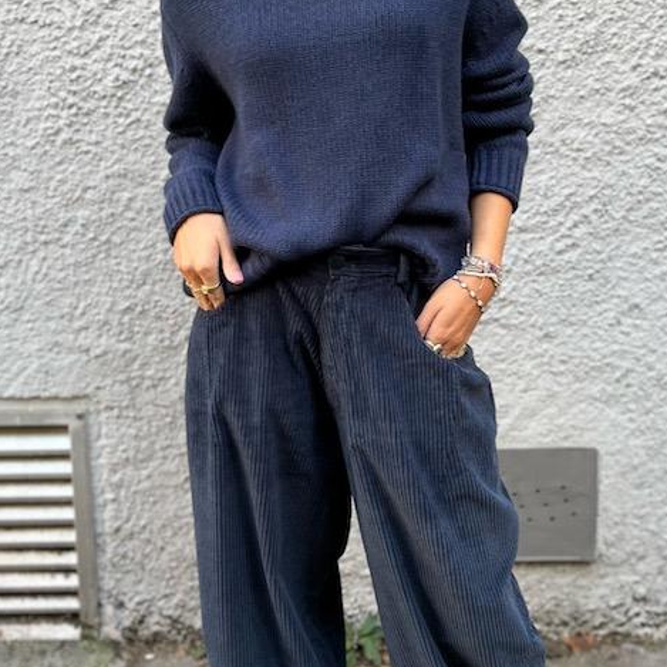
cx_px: 334
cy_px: 255
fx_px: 1046
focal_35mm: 48
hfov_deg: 35.4
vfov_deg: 35.2
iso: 32
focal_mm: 5.7
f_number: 1.5
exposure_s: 1/134
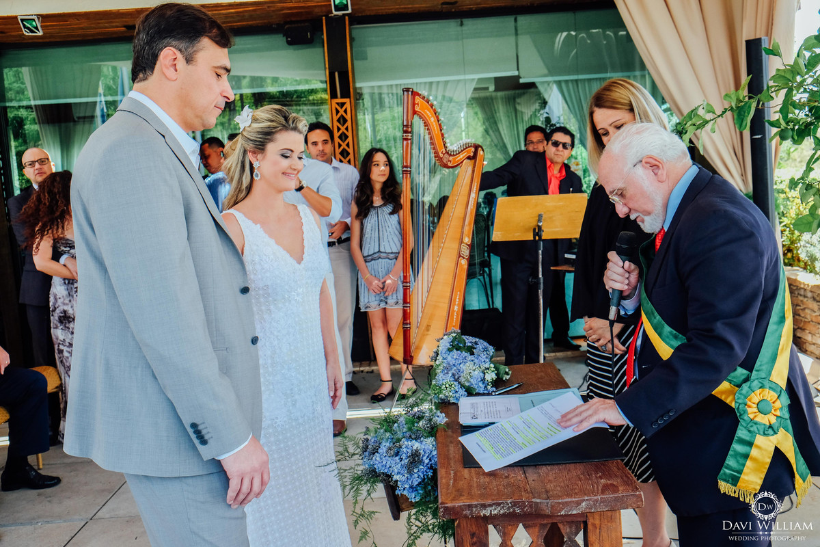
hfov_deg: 54.4
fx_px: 797
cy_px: 274
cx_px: 410
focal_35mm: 35
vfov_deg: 37.9
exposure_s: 1/160
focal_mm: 23.3
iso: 500
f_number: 5.6
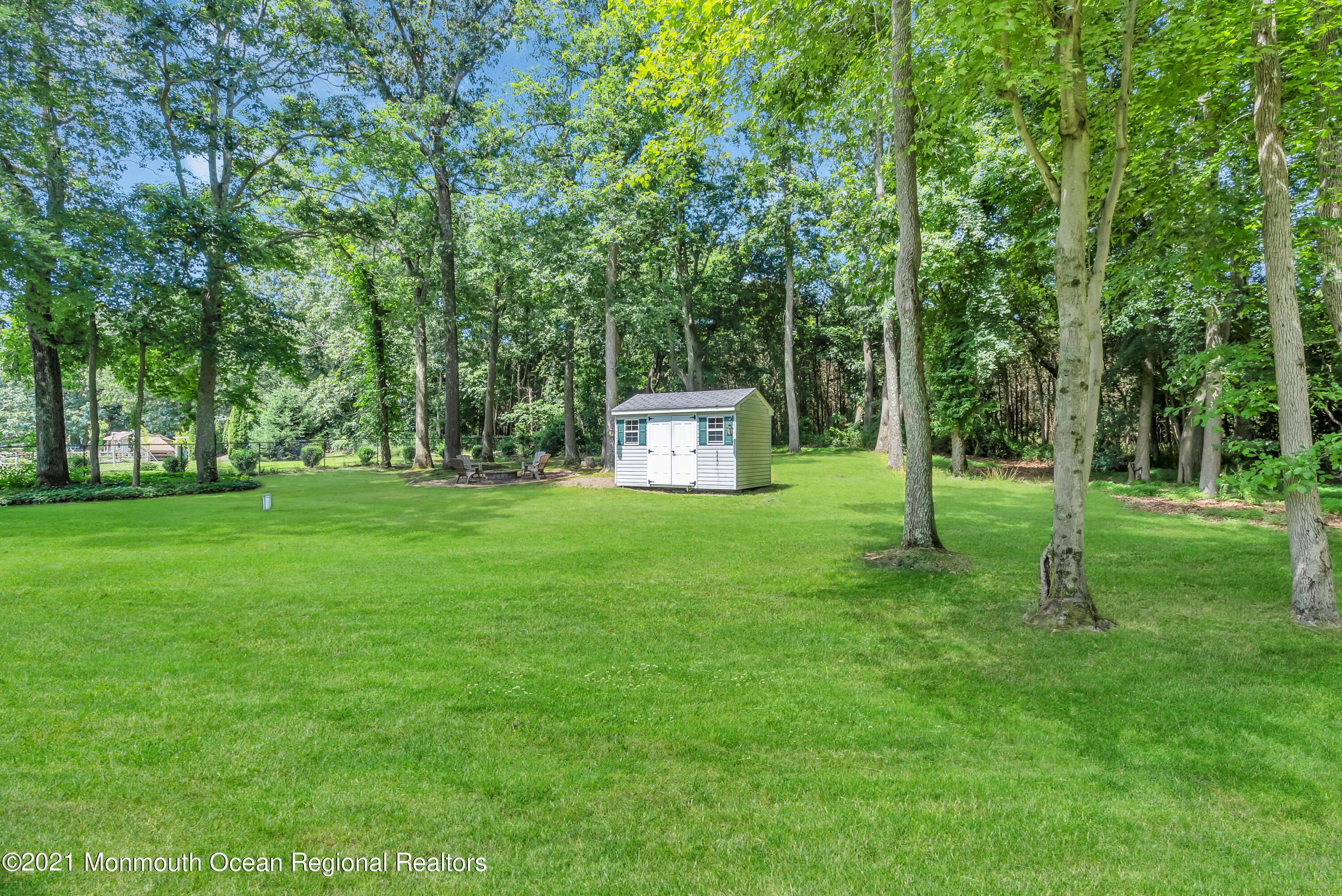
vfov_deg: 73.8
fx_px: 597
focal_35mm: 16
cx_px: 671
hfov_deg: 96.7
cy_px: 448
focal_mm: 16
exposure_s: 1/80
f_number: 8
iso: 400
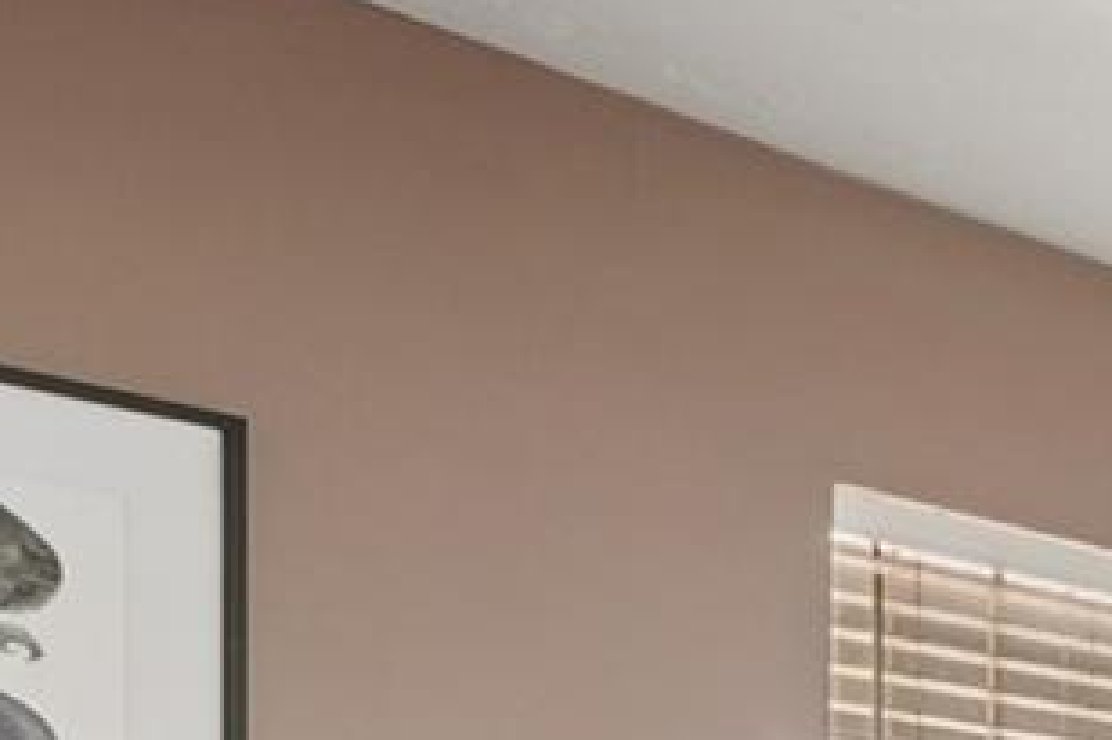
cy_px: 1141
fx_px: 2562
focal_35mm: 83
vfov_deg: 15.1
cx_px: 2798
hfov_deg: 14.2
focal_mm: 16
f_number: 7.1
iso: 400
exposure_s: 1/10
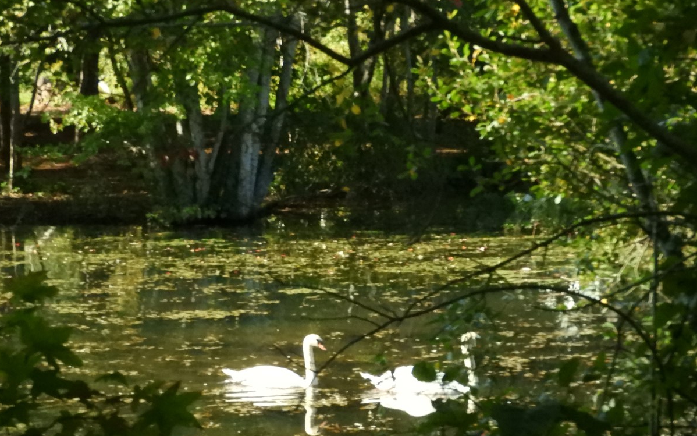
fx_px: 2299
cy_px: 310
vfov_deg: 10.8
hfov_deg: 17.2
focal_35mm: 121
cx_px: 337
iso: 1600
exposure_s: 1/2000
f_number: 4.8
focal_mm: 17
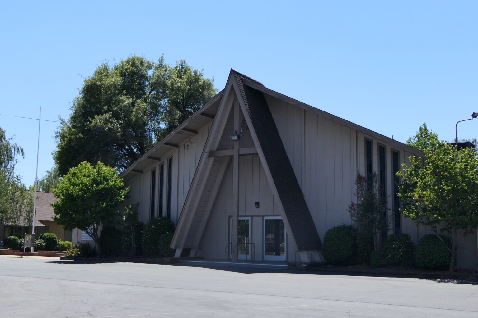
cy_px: 159
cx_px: 239
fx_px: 531
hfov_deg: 48.5
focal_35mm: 40
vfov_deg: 33.4
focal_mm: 14.6
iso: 125
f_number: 4
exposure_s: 1/800
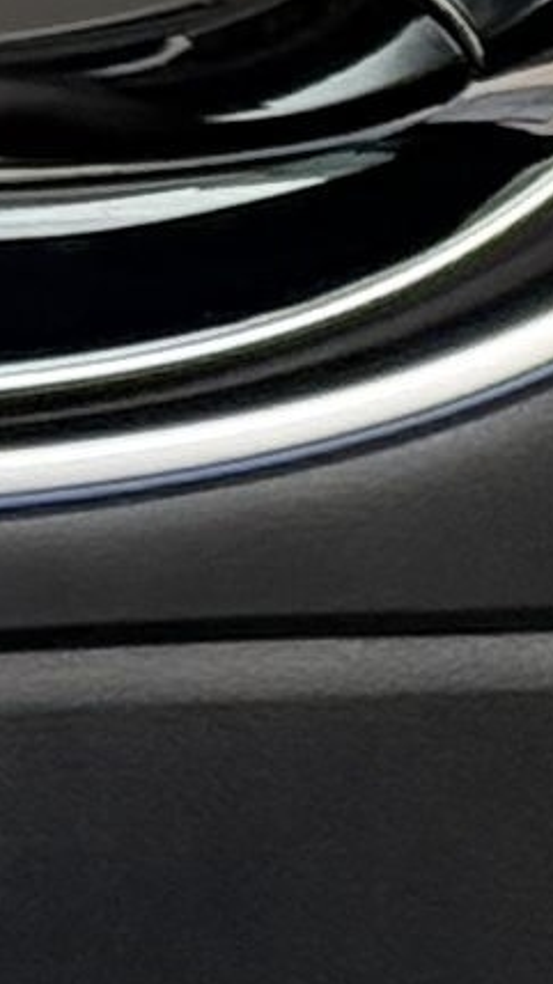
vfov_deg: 4.4
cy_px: 71
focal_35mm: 492
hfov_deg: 2.4
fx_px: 12838
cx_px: 1888
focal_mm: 6.76
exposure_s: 1/242
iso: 100
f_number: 1.78
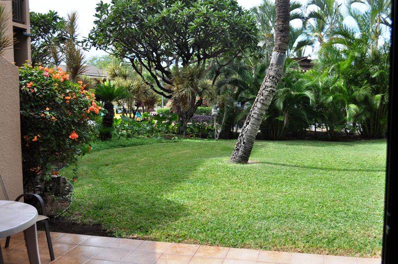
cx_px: 199
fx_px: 431
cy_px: 132
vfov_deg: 34.1
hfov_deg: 49.6
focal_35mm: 39
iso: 200
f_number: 8
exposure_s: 1/250
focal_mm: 26
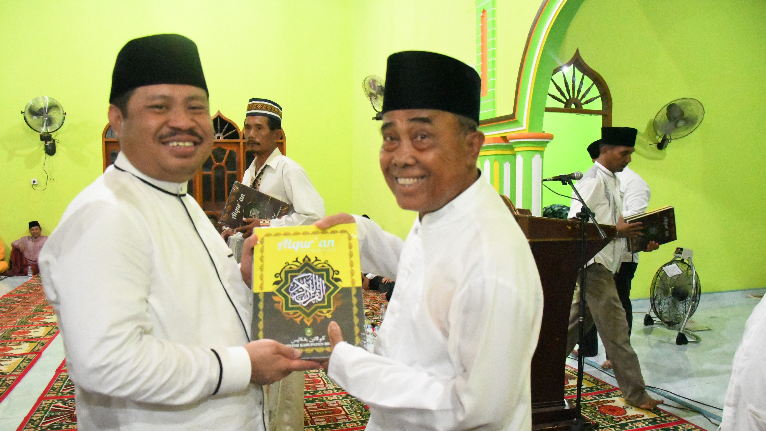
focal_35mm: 55
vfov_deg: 21.8
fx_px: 1117
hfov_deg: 37.8
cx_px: 382
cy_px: 255
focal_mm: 35
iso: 32000
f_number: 4.5
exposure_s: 1/160
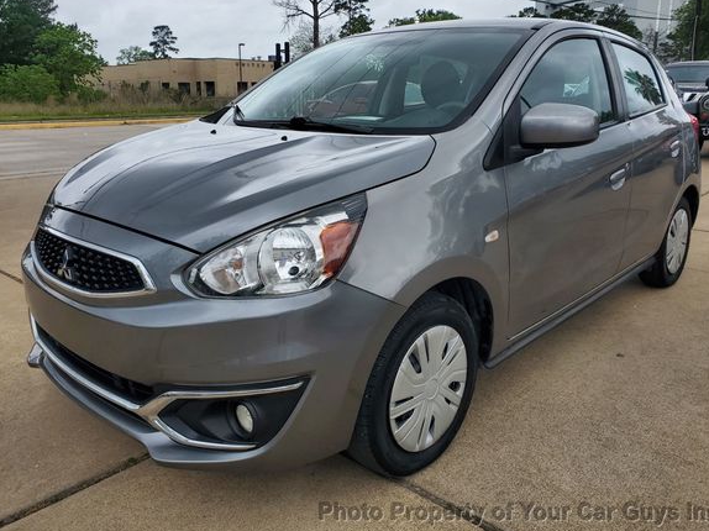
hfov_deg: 61.7
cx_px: 366
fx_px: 594
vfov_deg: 48.1
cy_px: 242
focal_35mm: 29
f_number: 2.4
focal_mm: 4.3
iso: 50
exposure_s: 1/234
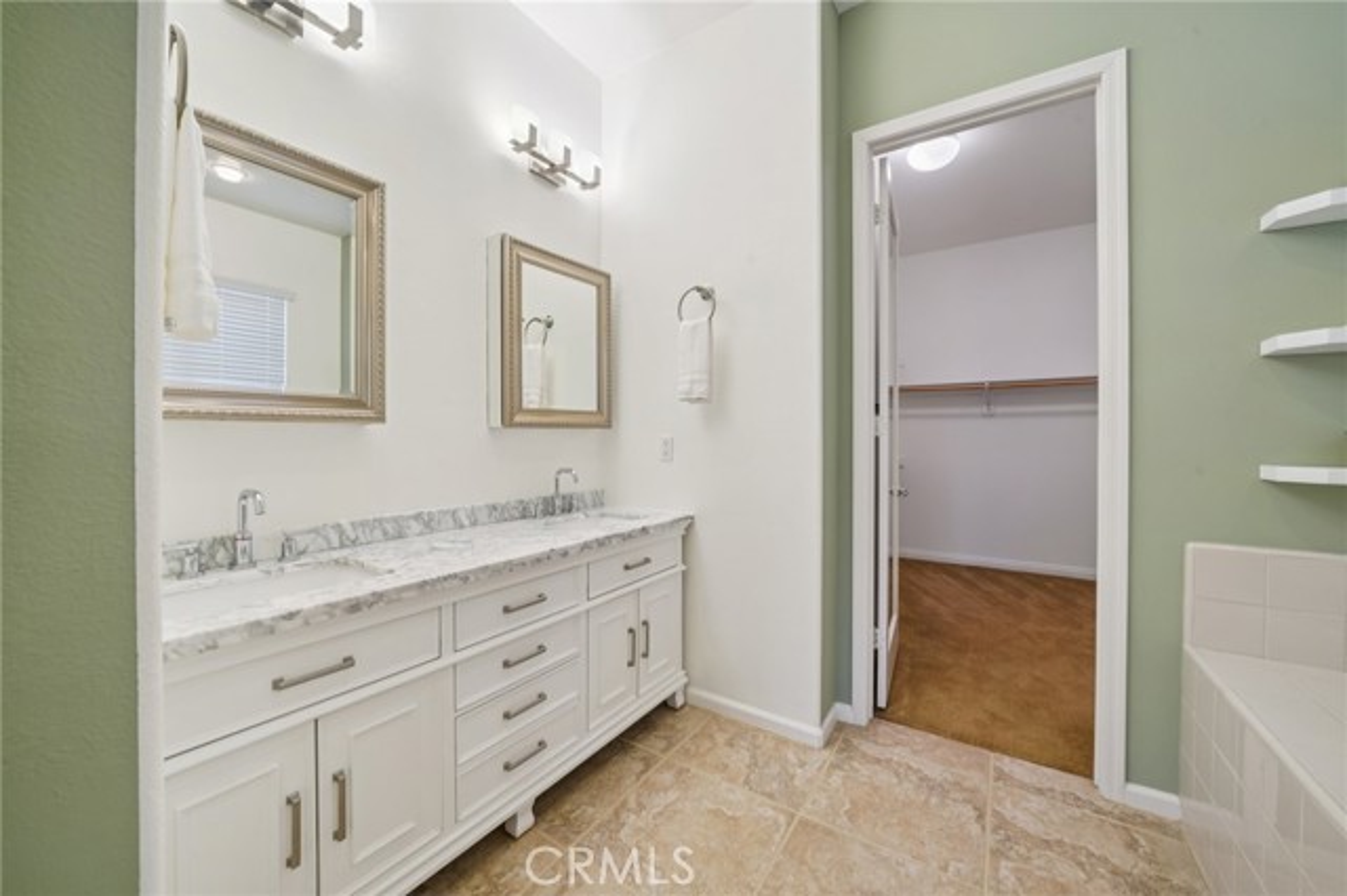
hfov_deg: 108.4
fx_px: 486
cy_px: 448
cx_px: 674
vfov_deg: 85.4
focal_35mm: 13
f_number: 10
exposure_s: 1/13
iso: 400
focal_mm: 13
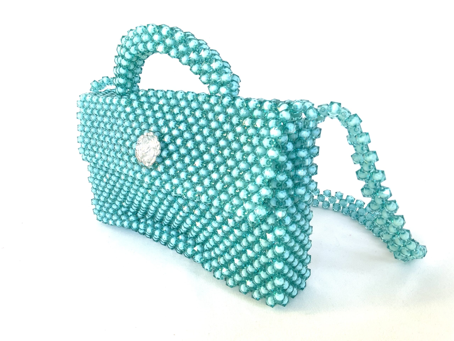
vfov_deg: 48.2
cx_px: 227
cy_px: 170
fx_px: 380
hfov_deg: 61.7
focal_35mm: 29
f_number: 1.8
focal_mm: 3
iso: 32
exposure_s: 1/122
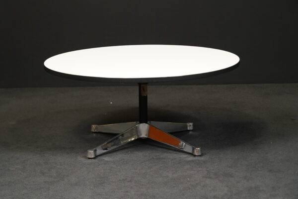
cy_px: 100
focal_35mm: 105
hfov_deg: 19.5
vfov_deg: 13.0
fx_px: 869
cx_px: 149
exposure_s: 1/100
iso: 5000
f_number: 7.1
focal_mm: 105
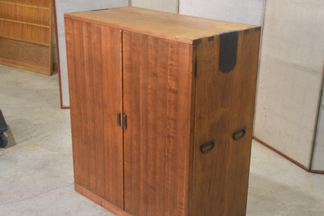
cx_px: 151
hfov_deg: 33.9
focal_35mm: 59
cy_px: 127
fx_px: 531
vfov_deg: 23.0
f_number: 4.2
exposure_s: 1/60
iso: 1250
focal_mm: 32
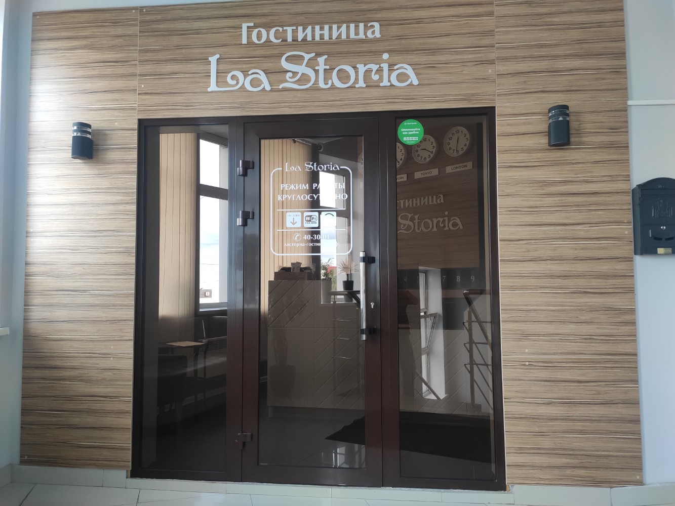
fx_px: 507
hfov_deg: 67.3
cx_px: 338
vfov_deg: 53.1
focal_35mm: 26
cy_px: 253
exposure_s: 1/120
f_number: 1.75
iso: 514
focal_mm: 4.77
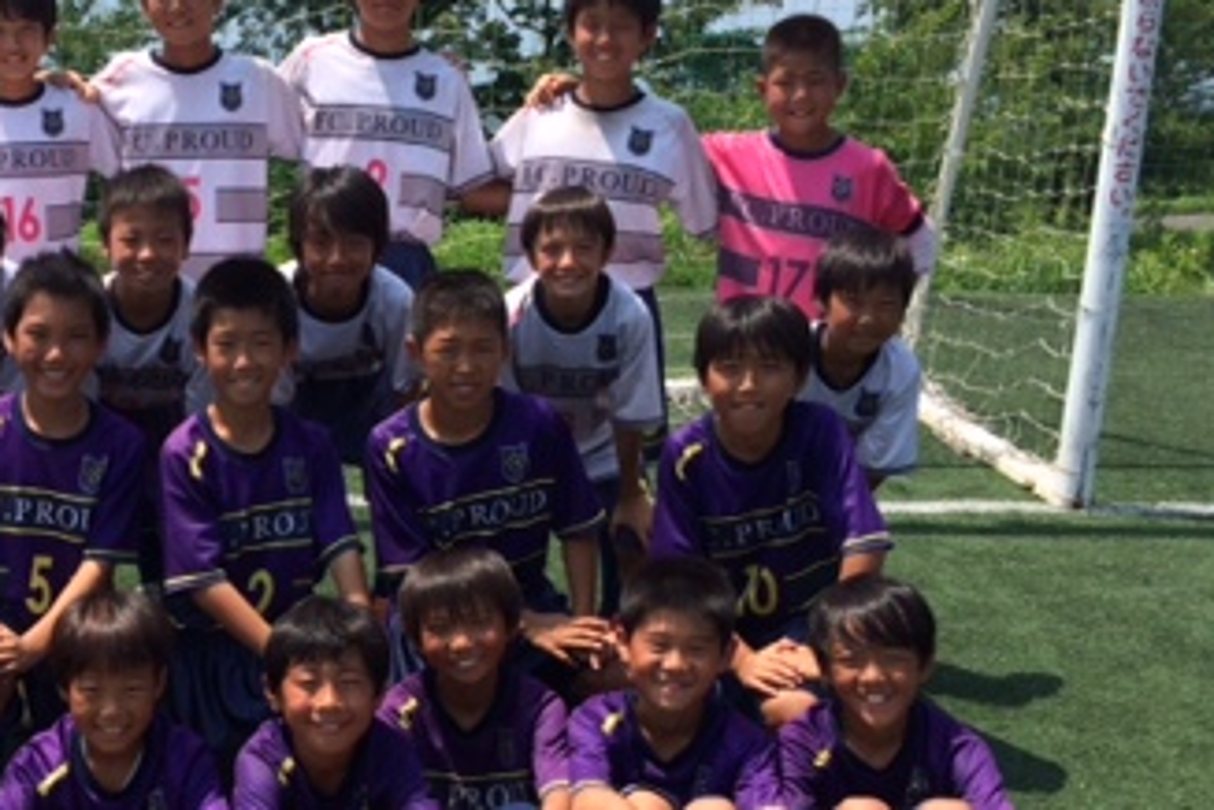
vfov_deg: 22.2
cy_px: 505
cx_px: 193
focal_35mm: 61
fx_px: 2057
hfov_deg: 31.8
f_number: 2.2
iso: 32
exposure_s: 1/1580
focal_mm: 4.12
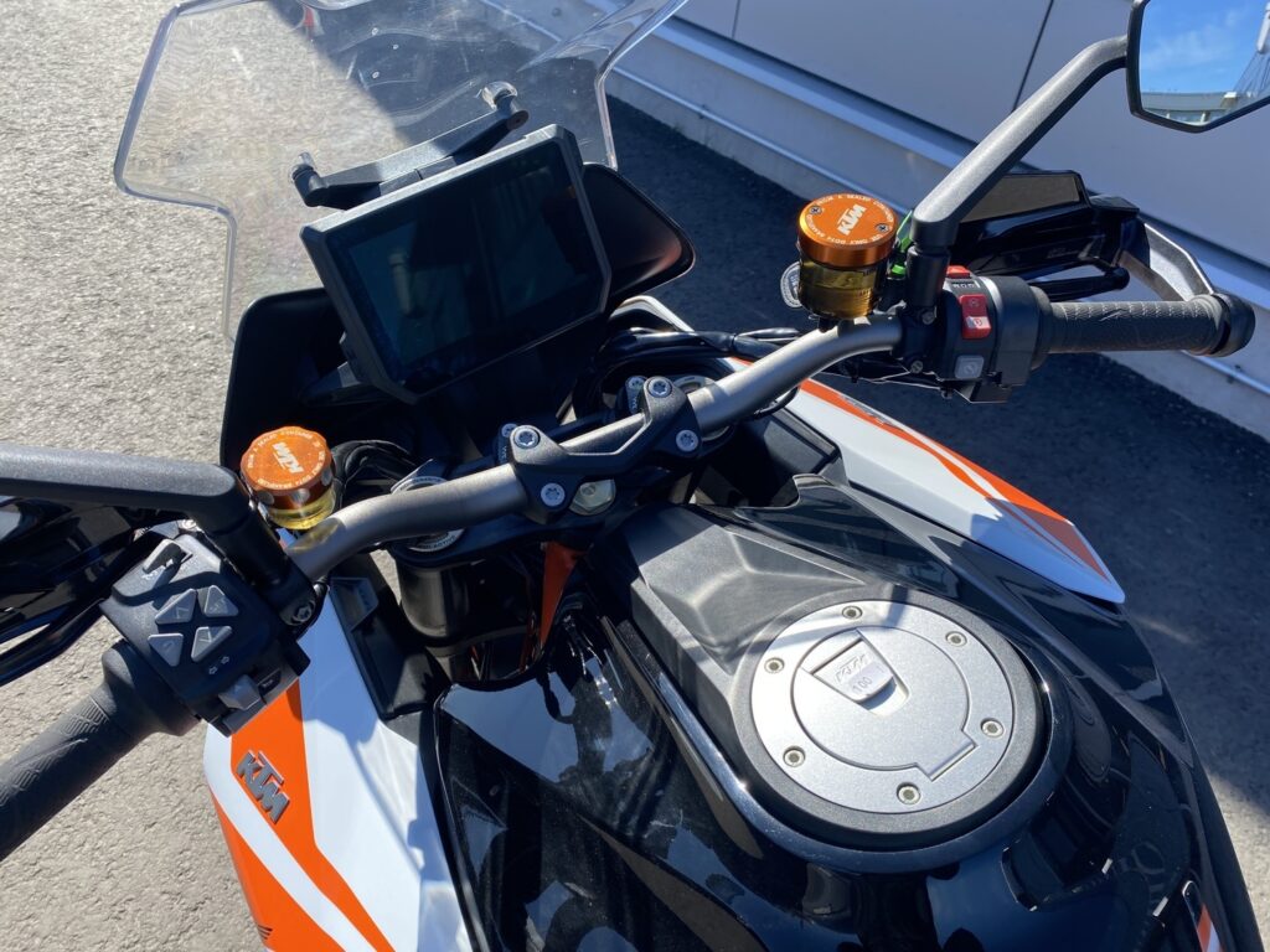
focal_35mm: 26
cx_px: 635
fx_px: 954
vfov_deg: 53.1
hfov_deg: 67.3
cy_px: 476
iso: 32
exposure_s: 1/1377
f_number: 1.8
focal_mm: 4.25
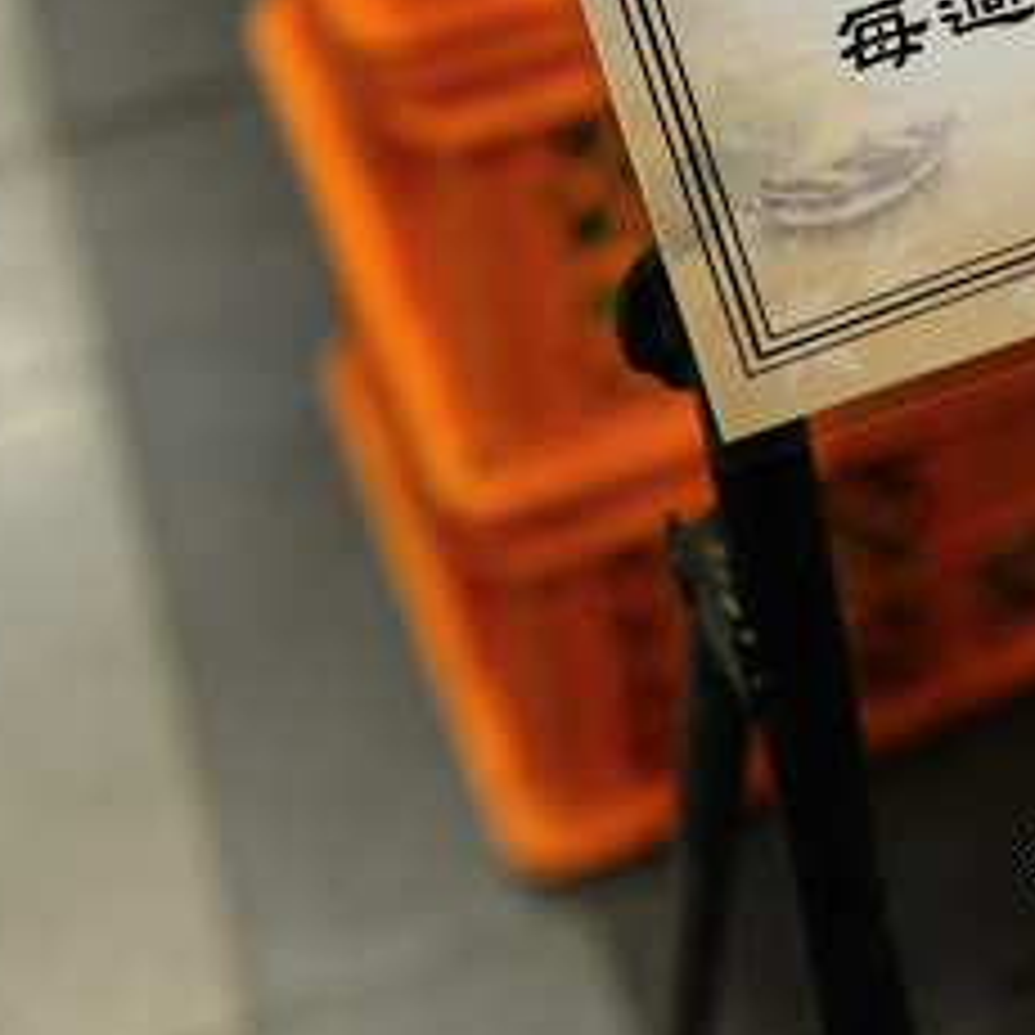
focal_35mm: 97
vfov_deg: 16.4
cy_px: -495
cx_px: 1058
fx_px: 3281
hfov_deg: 17.5
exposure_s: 1/40
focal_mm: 35
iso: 800
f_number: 3.2
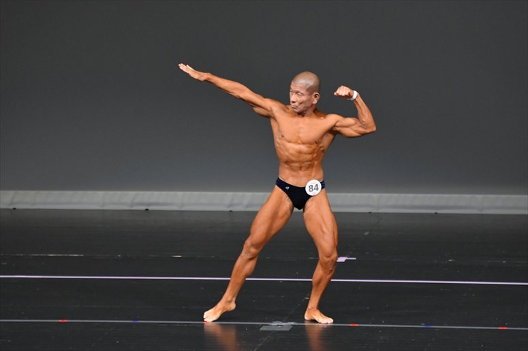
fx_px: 5058
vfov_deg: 4.0
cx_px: 264
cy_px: 176
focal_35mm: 345
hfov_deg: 6.0
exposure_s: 1/400
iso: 4000
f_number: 5.6
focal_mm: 230
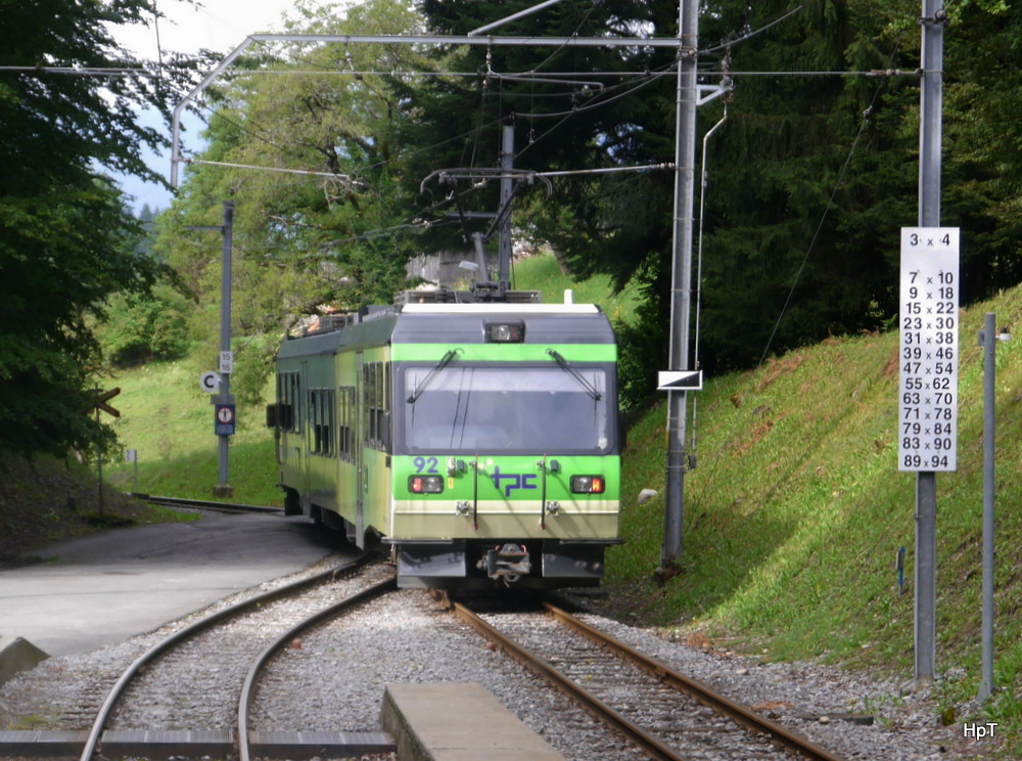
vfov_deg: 17.5
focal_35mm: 84
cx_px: 511
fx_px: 2473
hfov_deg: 23.4
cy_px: 380
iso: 500
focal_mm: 42
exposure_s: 1/125
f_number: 5.6
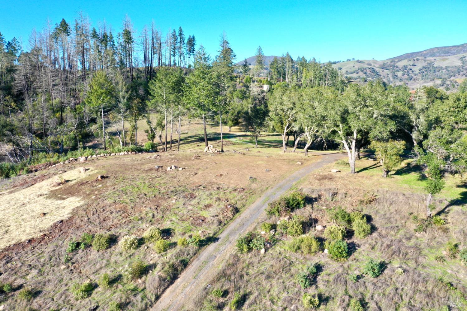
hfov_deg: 65.5
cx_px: 234
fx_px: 363
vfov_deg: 46.4
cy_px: 156
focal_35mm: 28
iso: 100
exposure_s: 1/160
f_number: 6.3
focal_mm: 10.26
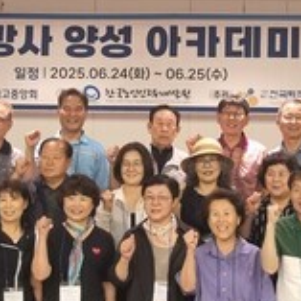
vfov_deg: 19.7
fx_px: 866
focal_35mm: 88
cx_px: 161
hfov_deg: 19.7
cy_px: 130
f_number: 1.8
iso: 400
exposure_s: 1/40
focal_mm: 5.4
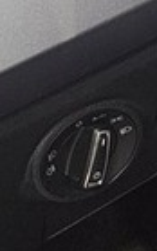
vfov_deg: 11.0
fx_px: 1293
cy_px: -7
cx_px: 688
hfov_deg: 5.7
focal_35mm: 189
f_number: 1.7
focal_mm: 6.3
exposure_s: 1/50
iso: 640
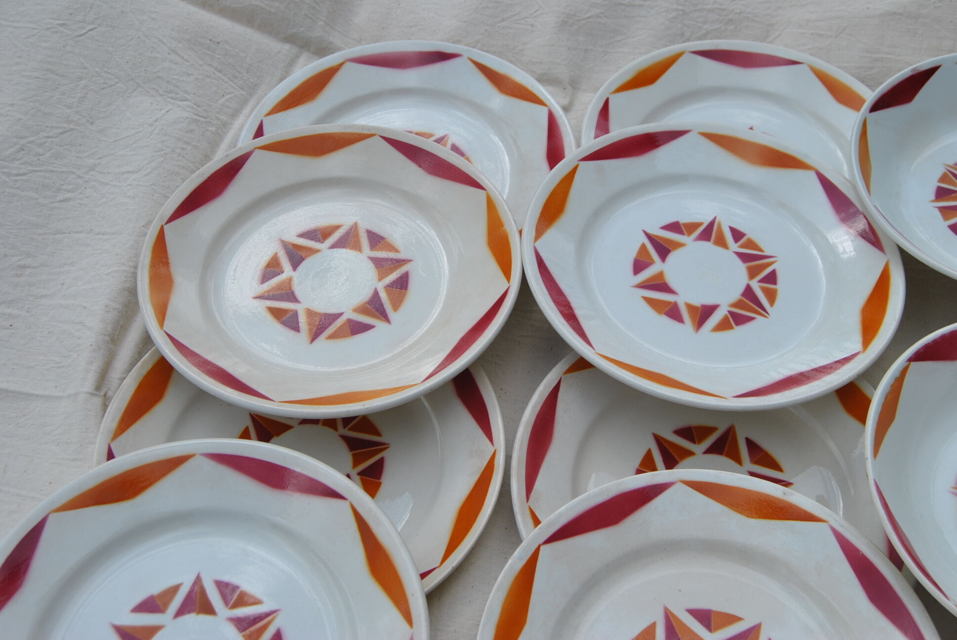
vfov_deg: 29.9
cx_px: 478
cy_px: 320
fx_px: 1198
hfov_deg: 43.6
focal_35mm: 45
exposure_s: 1/250
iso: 100
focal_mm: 30
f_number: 8
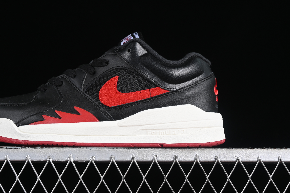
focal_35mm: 96
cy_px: 72
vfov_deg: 14.2
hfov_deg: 21.2
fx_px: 773
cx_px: 105
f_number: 6.3
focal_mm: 50
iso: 160
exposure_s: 1/60
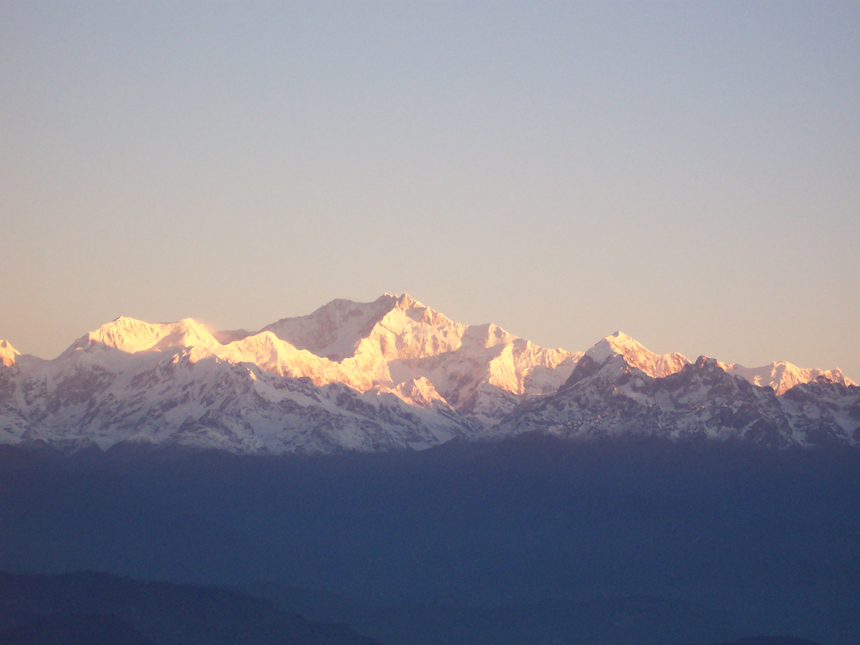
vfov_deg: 10.3
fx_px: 3578
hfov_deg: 13.7
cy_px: 322
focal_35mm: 144
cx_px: 430
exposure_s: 1/90
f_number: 4.9
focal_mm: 22.4
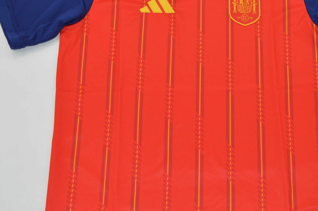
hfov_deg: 29.9
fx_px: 591
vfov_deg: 20.3
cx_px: 206
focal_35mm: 67
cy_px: 107
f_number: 8
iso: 400
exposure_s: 1/200
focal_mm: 22
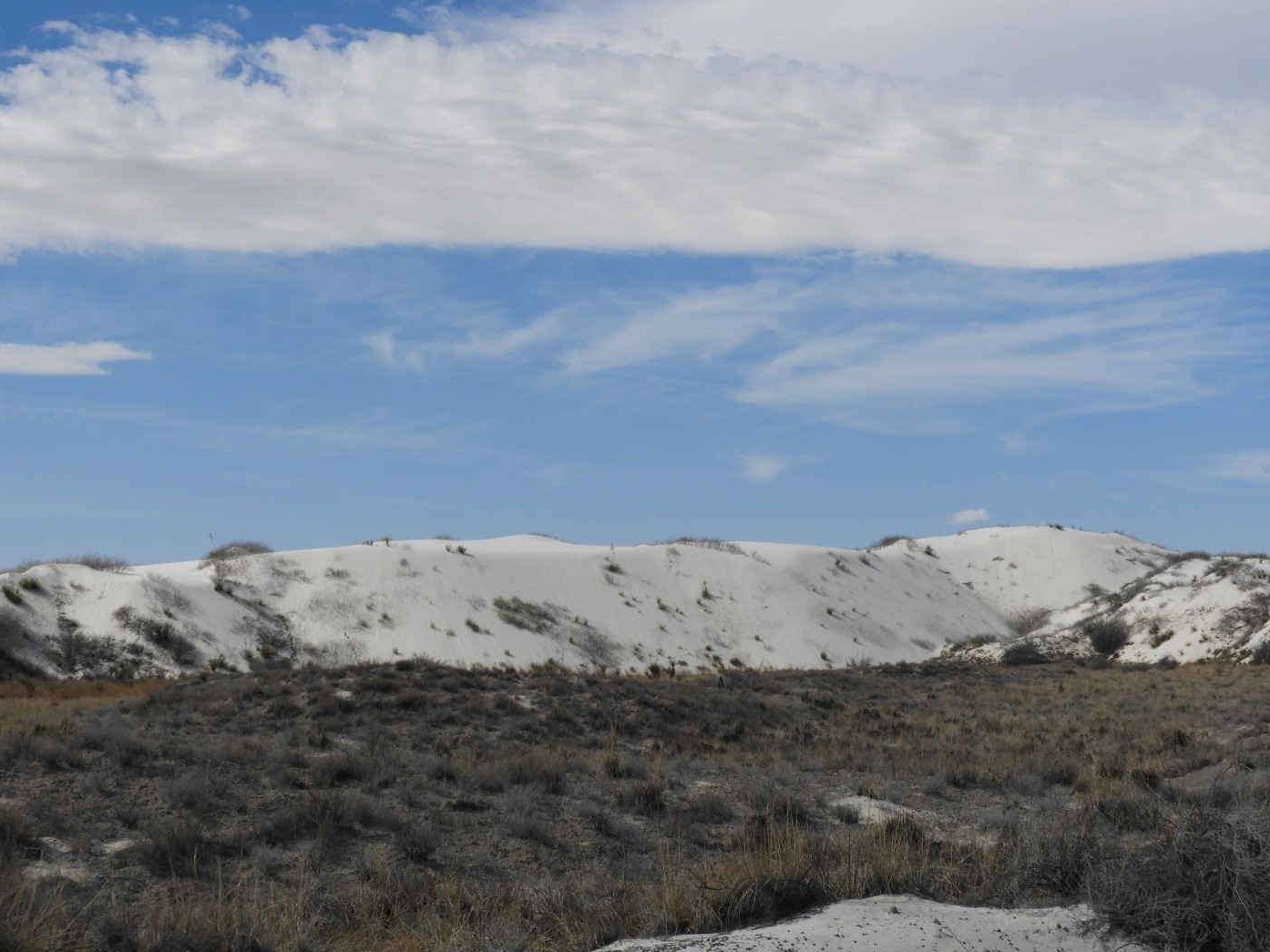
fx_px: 2274
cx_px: 625
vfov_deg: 23.6
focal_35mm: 62
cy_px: 485
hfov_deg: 31.2
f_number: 4.8
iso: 100
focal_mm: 10.7
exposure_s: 1/1600
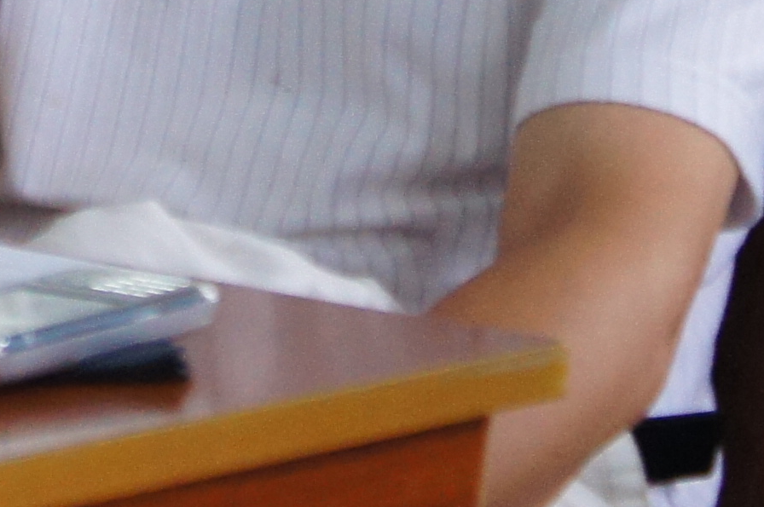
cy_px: -626
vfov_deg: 4.5
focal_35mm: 296
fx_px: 6274
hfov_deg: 6.9
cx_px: 1
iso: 1000
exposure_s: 1/60
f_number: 4.5
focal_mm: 36
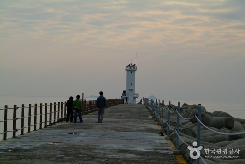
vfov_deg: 11.7
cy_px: 82
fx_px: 797
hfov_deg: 17.5
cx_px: 122
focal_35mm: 117
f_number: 9.5
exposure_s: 1/500
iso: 400
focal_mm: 78
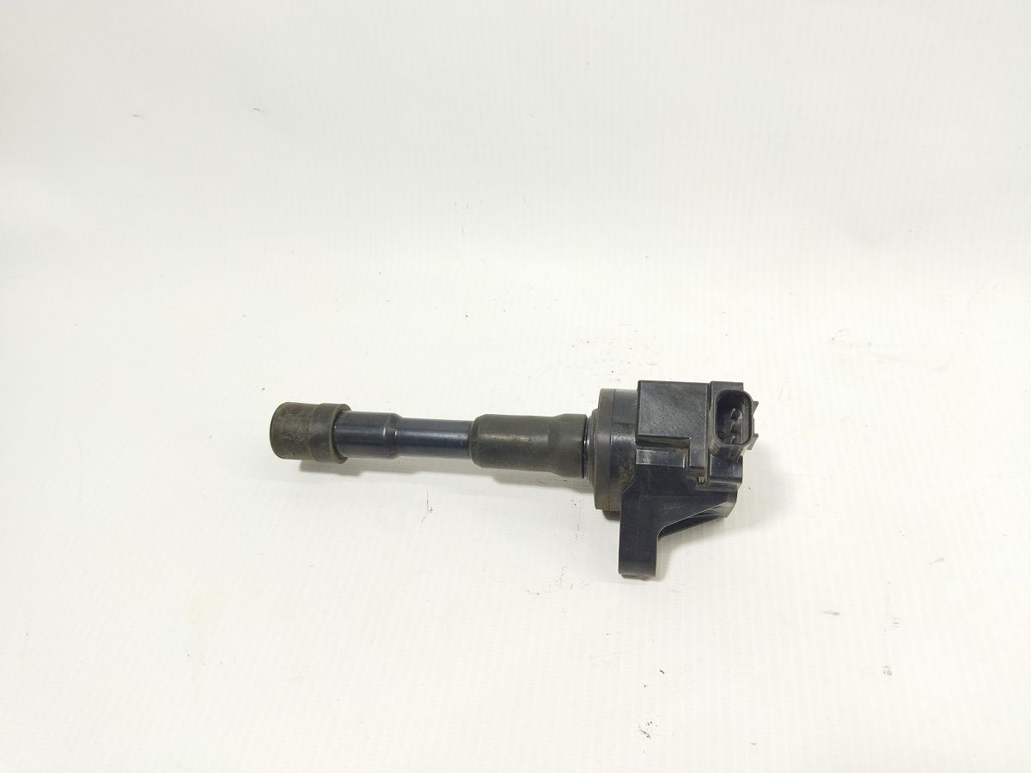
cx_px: 516
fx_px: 804
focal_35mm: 27
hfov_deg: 65.3
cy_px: 386
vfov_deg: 51.4
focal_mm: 4.71
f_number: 1.79
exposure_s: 1/100
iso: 144
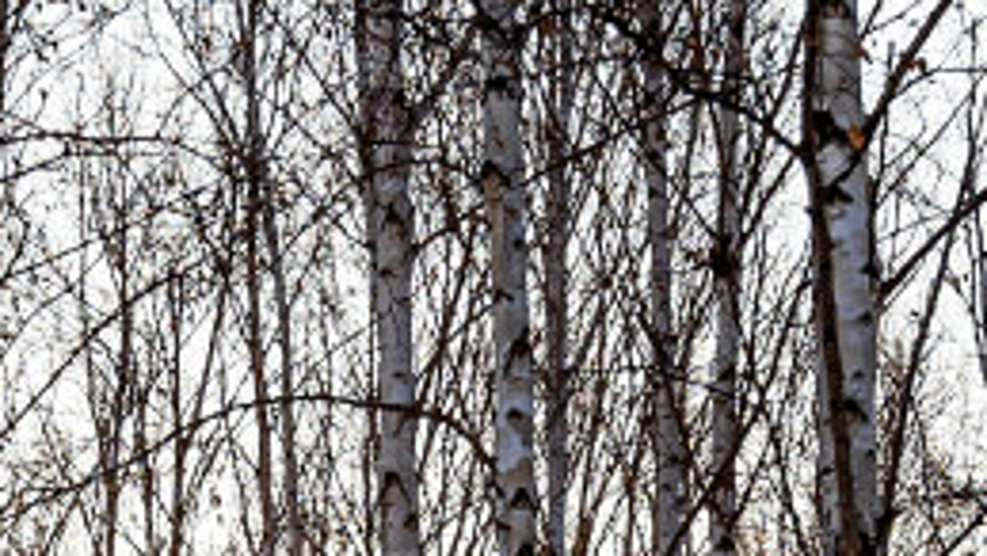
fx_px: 3305
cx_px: 194
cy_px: 986
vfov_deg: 9.2
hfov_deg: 16.8
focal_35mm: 126
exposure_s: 1/400
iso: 100
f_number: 4
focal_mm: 19.5
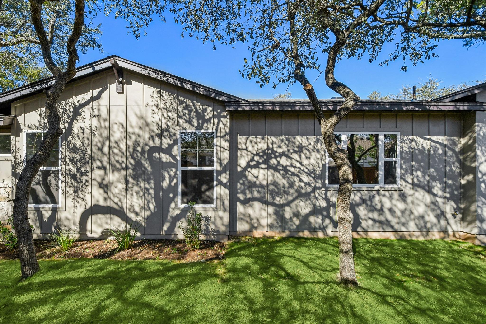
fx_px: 202
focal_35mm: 15
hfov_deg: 100.4
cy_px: 162
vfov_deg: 77.3
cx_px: 243
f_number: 8
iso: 400
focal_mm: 10
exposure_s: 1/500
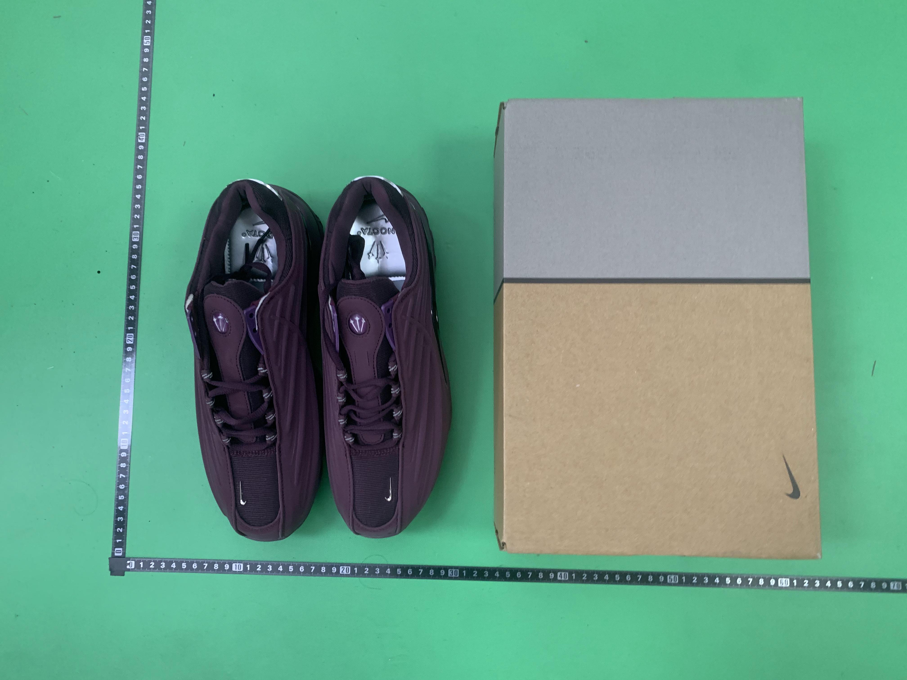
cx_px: 454
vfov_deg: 53.1
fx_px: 681
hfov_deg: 67.3
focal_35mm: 26
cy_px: 340
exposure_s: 1/60
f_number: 1.8
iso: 250
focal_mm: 4.25
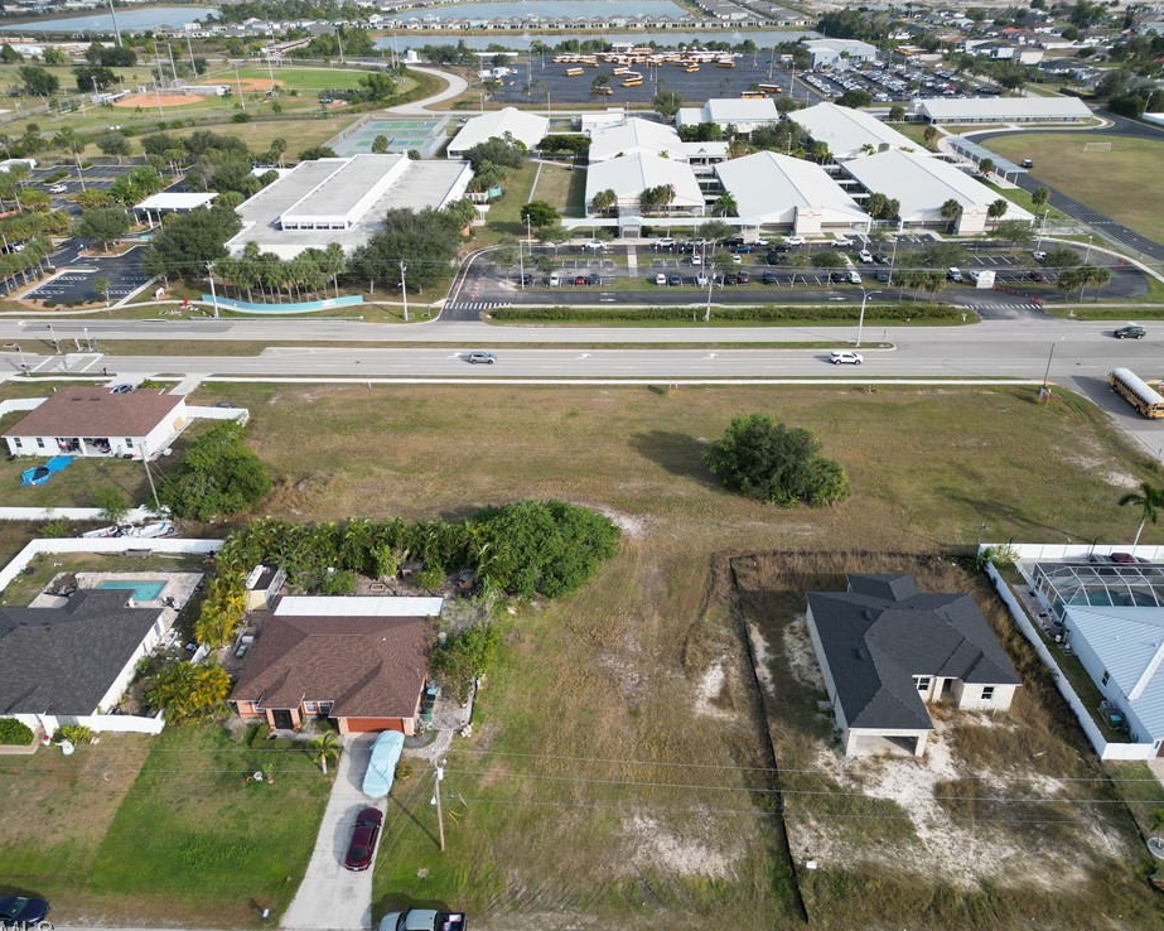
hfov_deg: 66.0
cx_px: 579
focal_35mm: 26
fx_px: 896
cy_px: 476
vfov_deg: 54.9
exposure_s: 1/2000
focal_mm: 6.72
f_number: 1.7
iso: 150
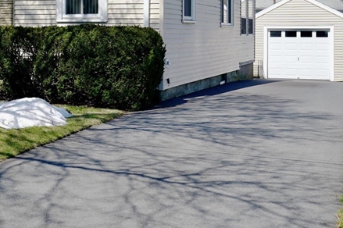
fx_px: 666
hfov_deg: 27.6
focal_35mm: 70
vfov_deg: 19.1
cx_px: 20
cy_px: 25
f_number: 8
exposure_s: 1/400
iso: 160
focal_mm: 30
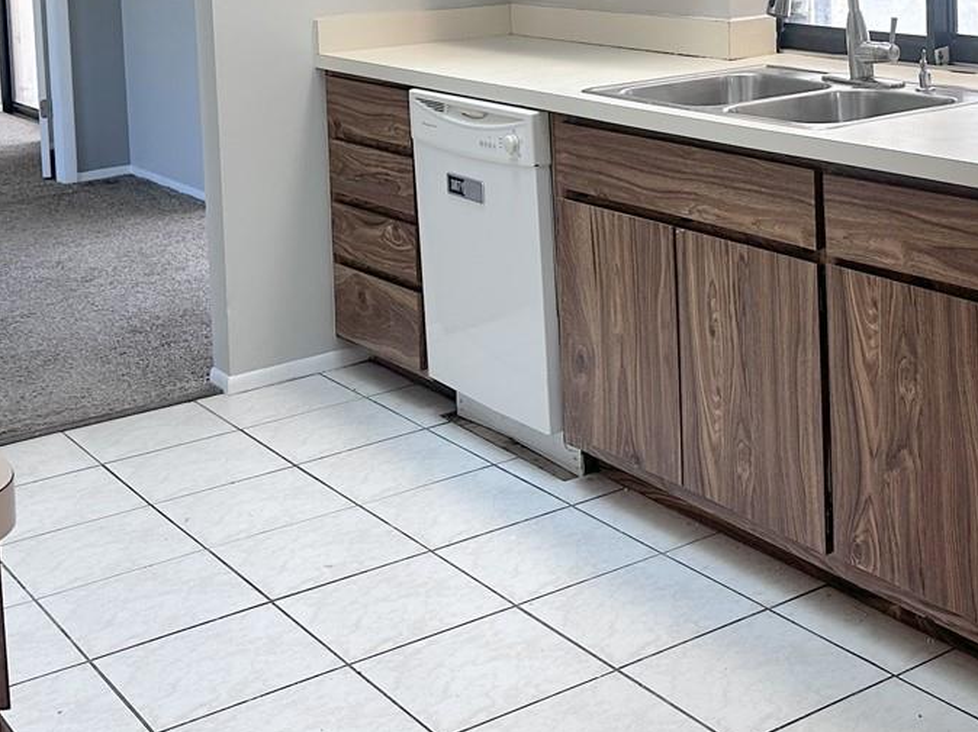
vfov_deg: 24.3
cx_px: 762
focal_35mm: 57
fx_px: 1610
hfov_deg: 33.0
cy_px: -26
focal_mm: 6.86
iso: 100
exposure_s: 1/120
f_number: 1.78
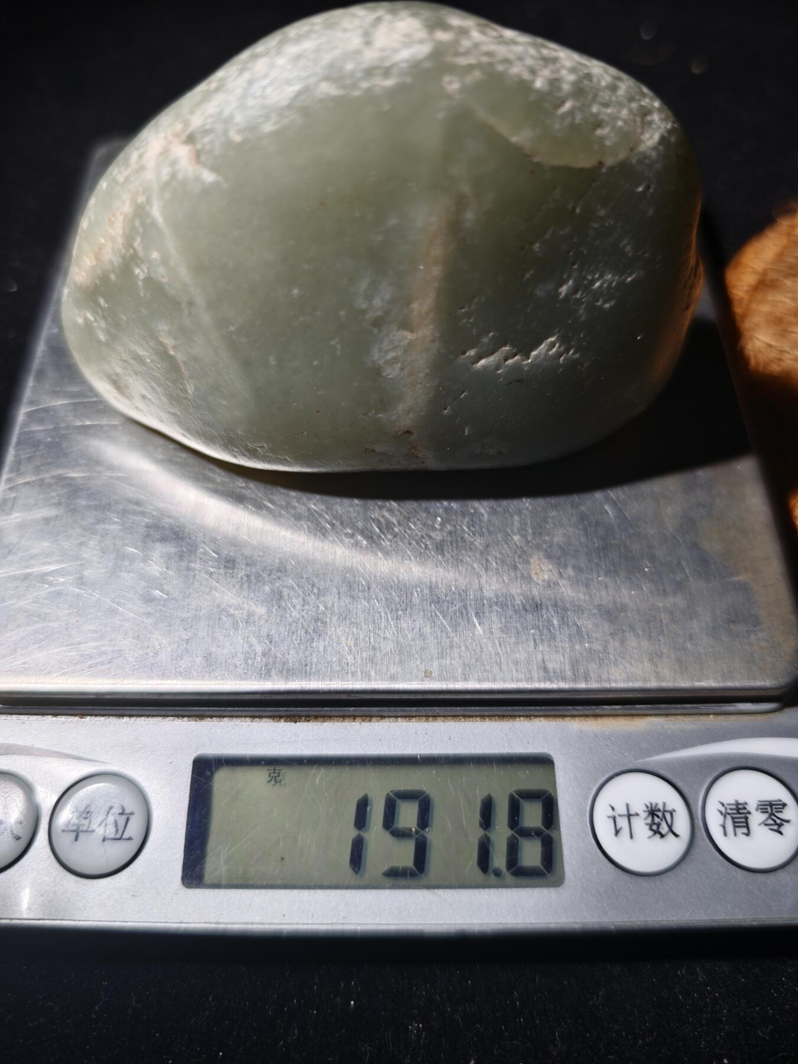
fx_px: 707
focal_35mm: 23
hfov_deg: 58.9
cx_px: 399
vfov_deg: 73.9
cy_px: 532
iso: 82
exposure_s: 1/100
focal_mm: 5.6
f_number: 1.57
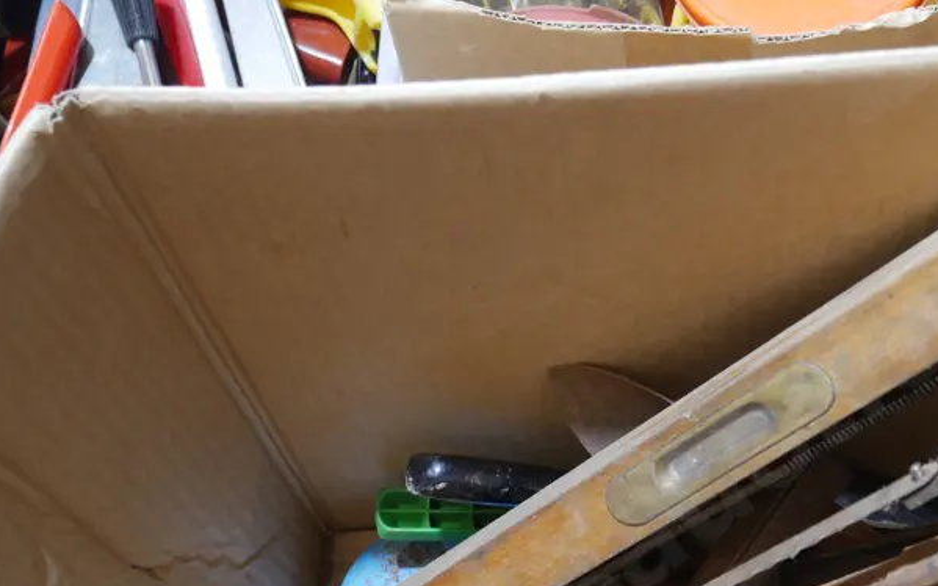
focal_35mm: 58
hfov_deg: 34.3
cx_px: 719
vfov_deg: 22.0
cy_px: 490
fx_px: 1482
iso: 500
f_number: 3.6
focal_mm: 16
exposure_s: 1/60
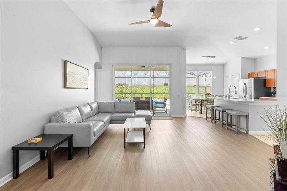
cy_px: 96
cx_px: 144
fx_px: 127
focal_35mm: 16
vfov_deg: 73.7
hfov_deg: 96.8
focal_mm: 16
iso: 800
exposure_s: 1/50
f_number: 8
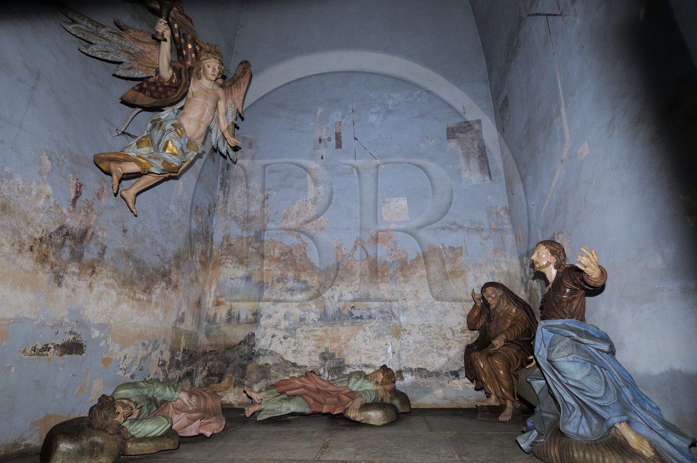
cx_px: 348
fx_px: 348
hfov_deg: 90.1
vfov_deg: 67.2
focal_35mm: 18
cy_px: 232
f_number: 8
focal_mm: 12
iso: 100
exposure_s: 1/60
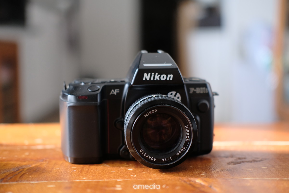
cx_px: 144
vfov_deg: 25.6
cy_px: 96
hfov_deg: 37.5
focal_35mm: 53
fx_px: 426
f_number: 2
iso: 800
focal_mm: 35
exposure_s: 1/52
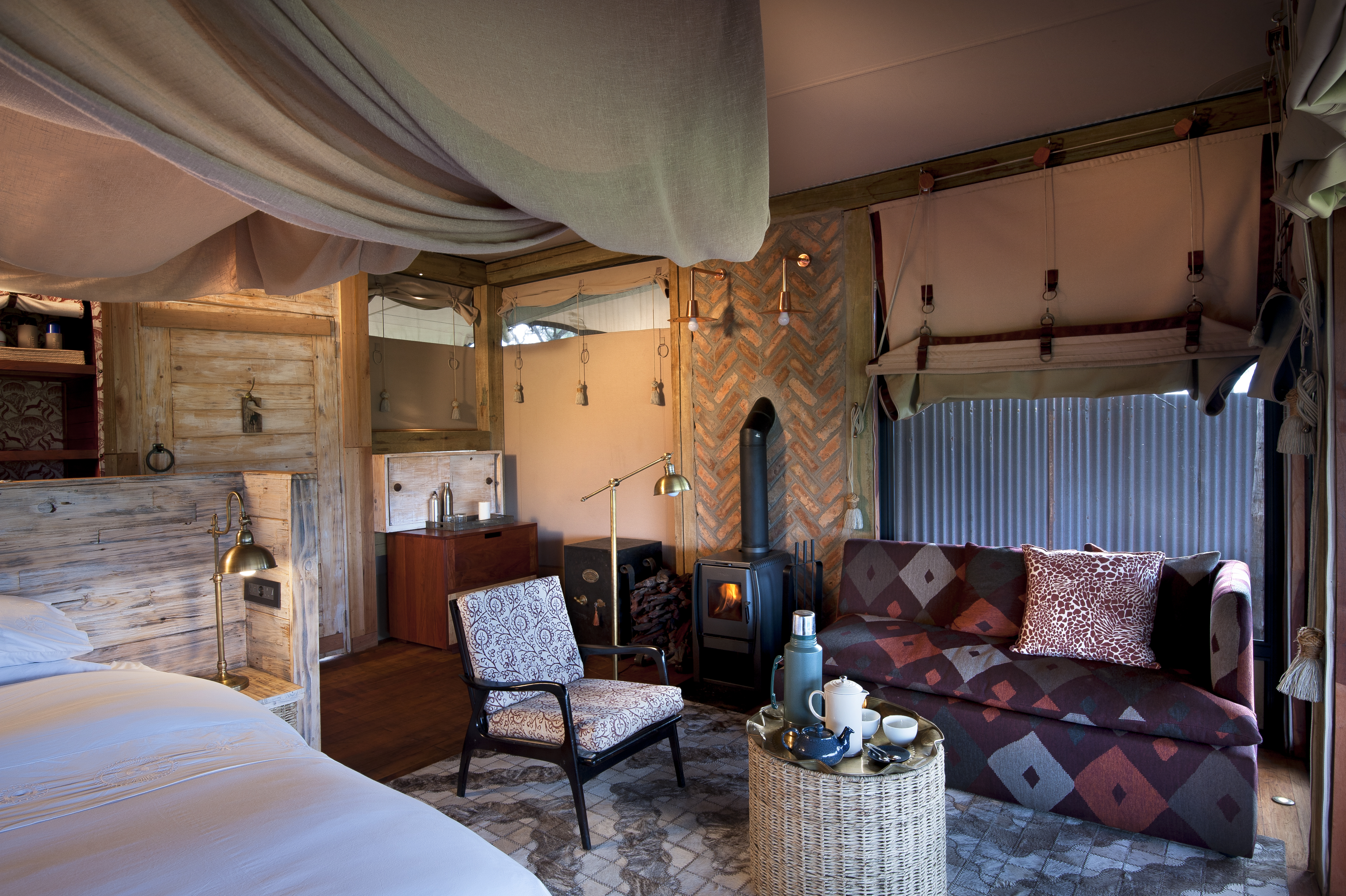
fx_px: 747
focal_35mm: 20
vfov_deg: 61.9
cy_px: 448
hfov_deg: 84.0
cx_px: 673
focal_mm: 20
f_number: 9.5
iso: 200
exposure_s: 1/4
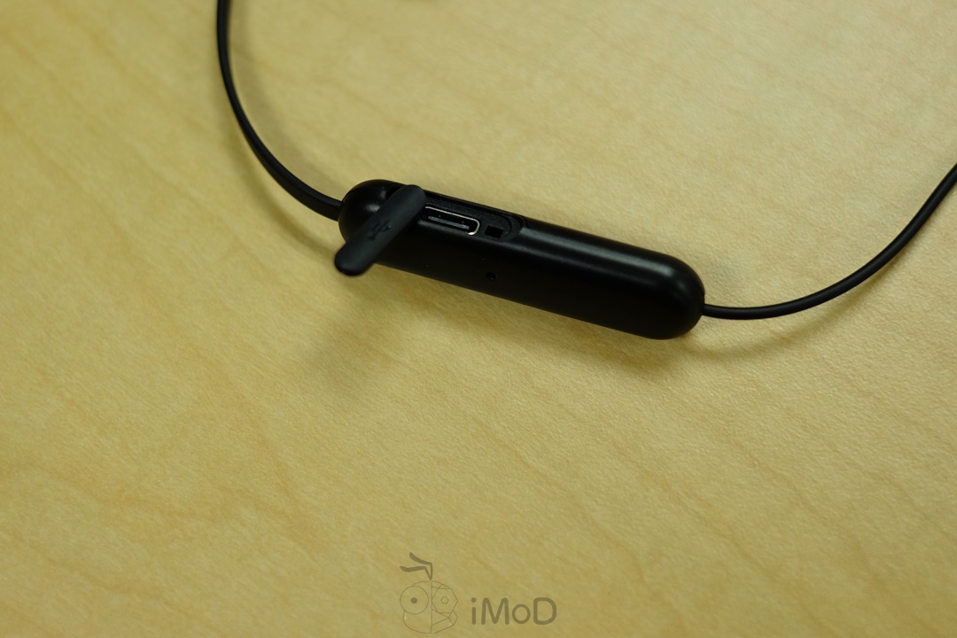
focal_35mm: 53
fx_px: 1409
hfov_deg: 37.5
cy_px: 319
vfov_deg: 25.5
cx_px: 478
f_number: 2.8
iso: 200
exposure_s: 1/60
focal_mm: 35
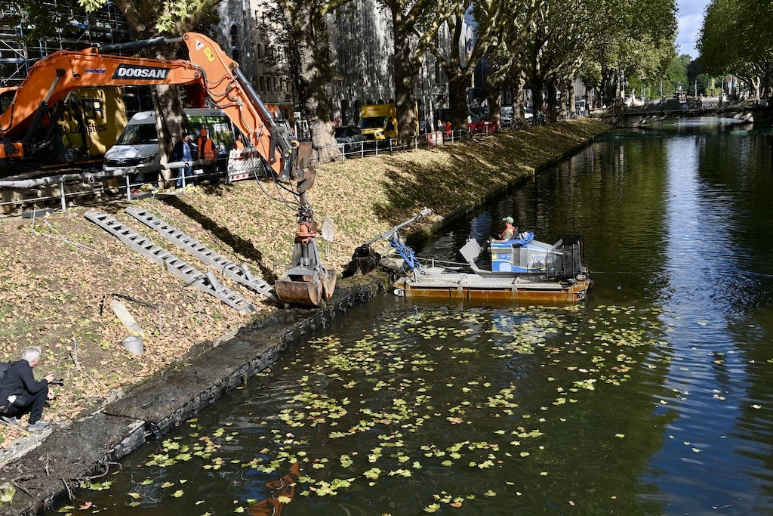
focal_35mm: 38
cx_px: 386
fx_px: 816
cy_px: 258
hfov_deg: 50.7
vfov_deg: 35.1
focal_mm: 38
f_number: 11
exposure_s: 1/125
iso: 100
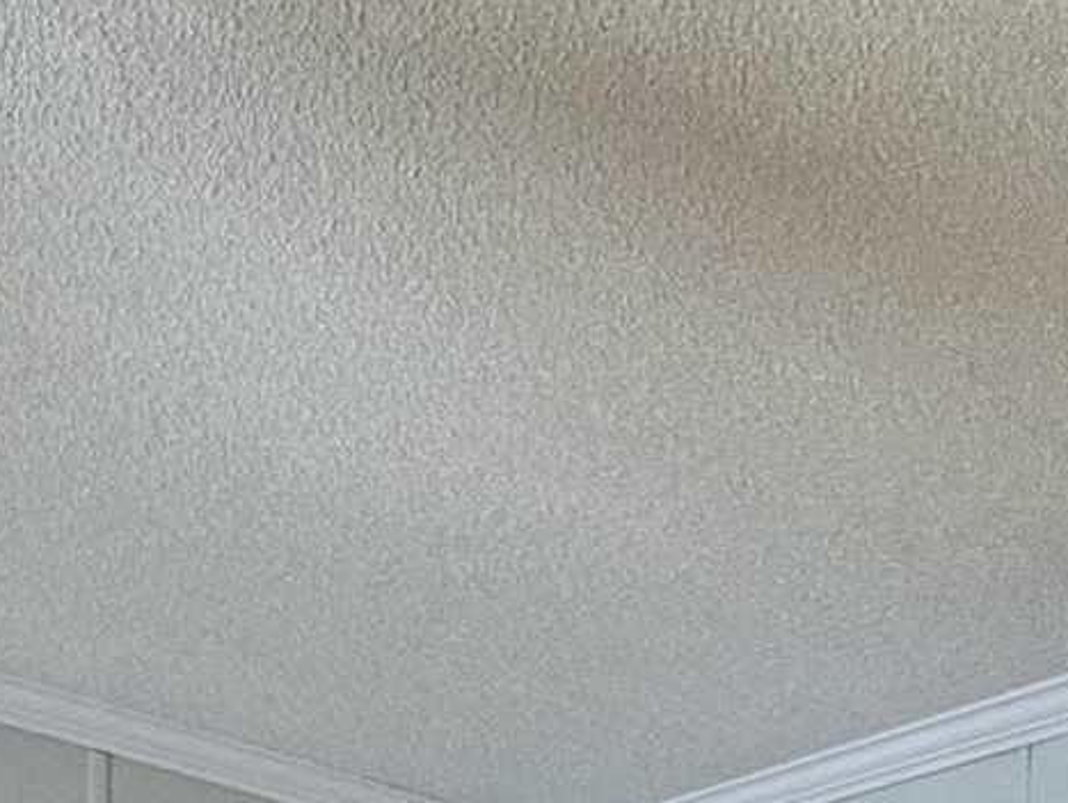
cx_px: 499
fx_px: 2841
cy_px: 1517
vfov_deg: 14.0
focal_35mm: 92
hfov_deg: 21.3
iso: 160
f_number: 2.2
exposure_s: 1/60
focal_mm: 2.22
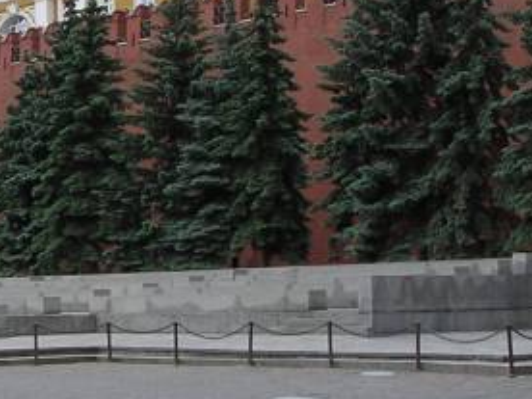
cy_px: 58
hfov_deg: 16.8
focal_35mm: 110
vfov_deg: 13.4
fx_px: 1691
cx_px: -166
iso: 100
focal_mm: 5.8
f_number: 5.6
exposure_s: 1/141
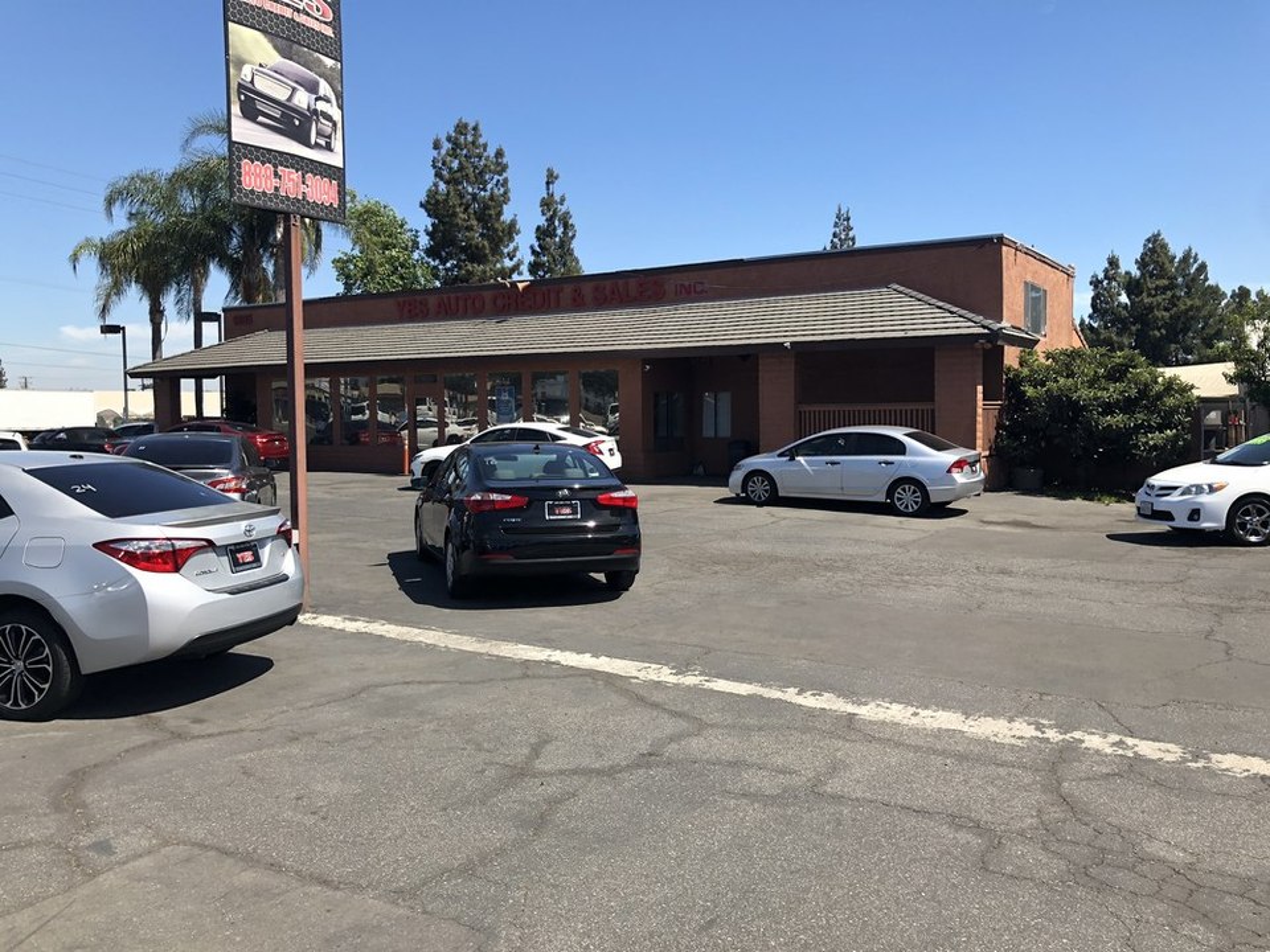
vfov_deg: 49.7
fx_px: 1027
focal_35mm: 28
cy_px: 476
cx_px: 635
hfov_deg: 63.4
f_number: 1.8
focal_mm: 4
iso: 20
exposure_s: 1/1412
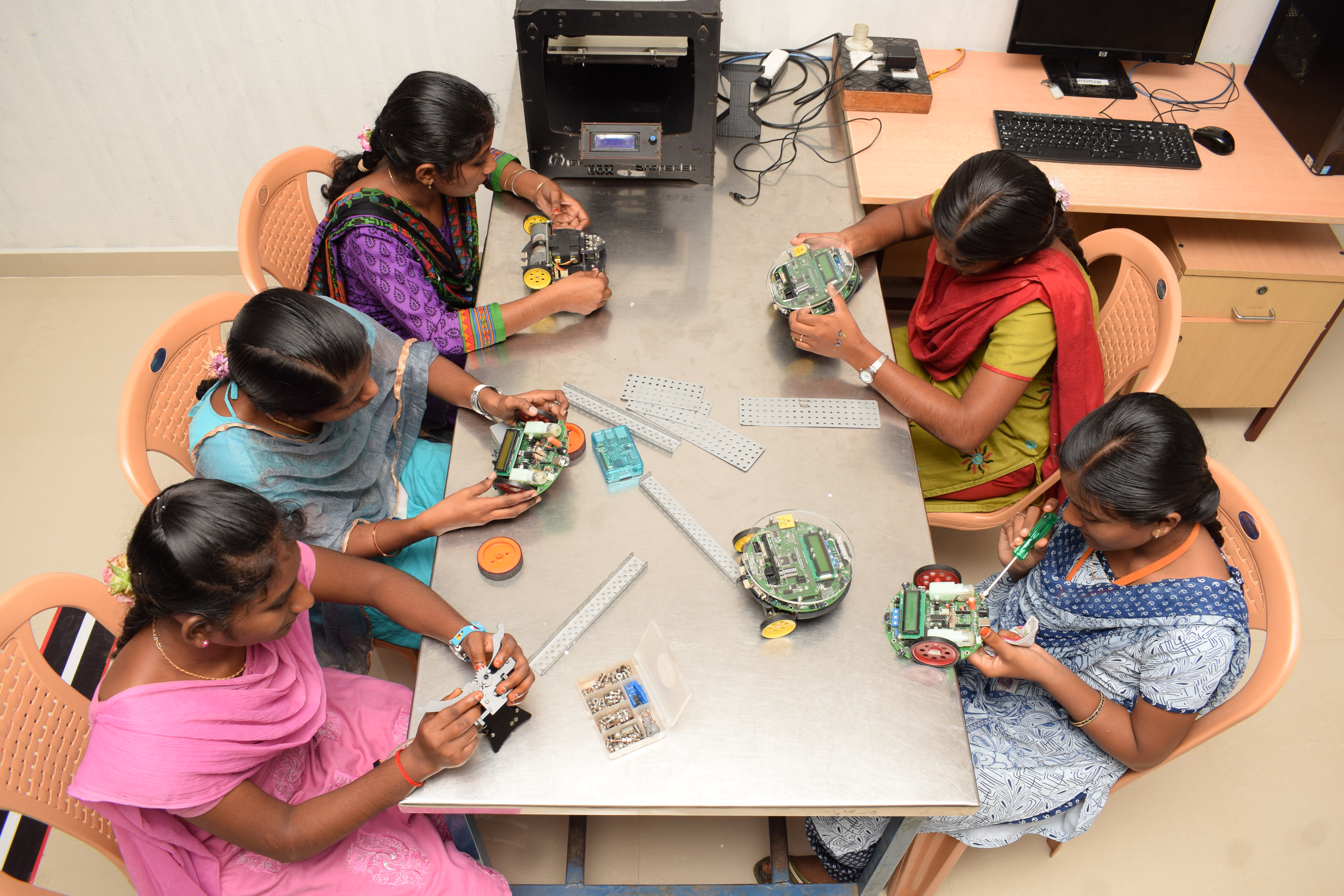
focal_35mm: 27
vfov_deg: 47.9
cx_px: 672
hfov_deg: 67.4
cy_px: 448
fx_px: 1008
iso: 320
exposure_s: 1/125
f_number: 7.1
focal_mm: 18
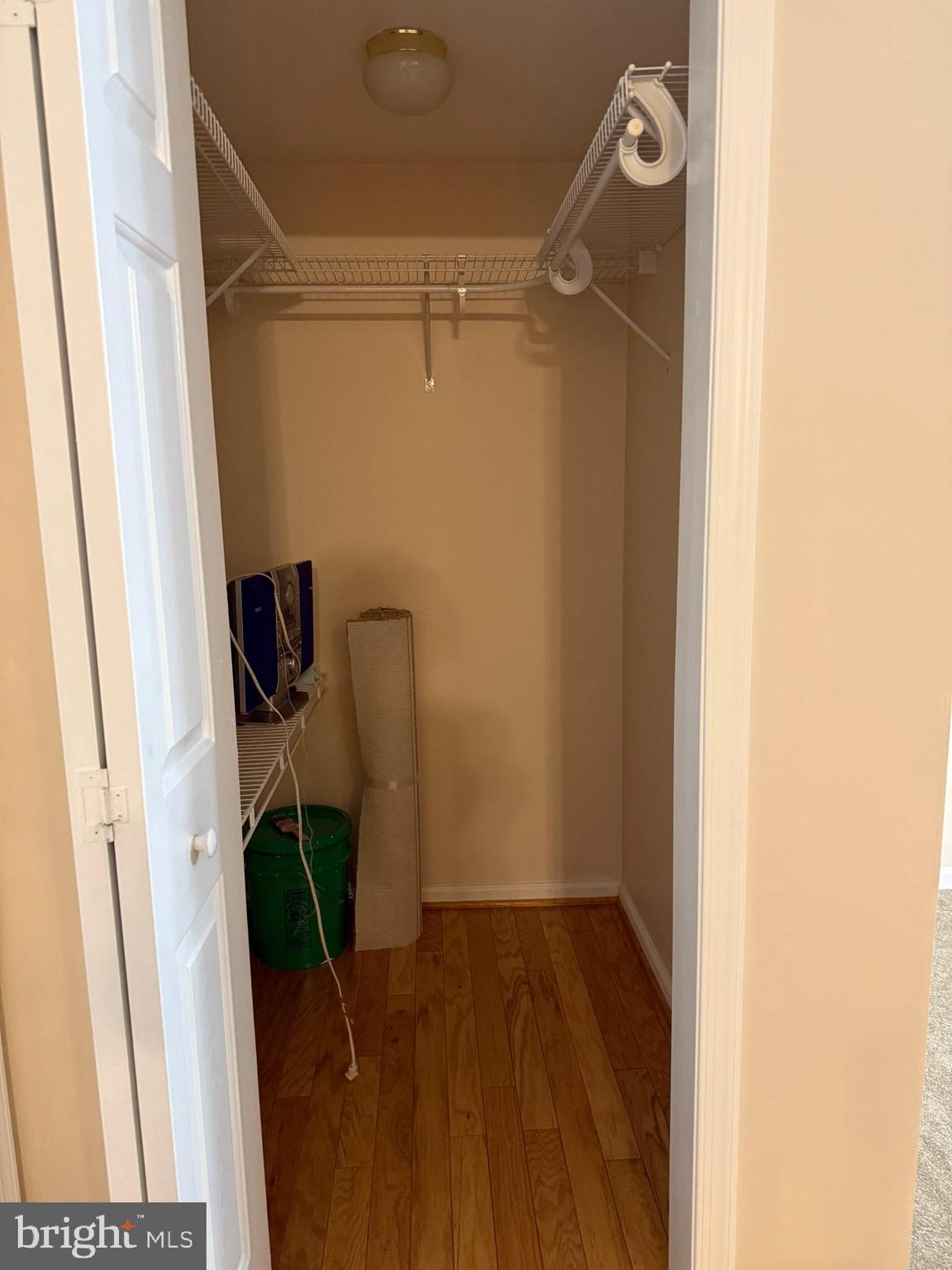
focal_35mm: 24
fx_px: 880
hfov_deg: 56.8
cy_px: 635
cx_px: 476
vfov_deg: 71.6
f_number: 1.78
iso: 500
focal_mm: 6.76
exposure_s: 1/60
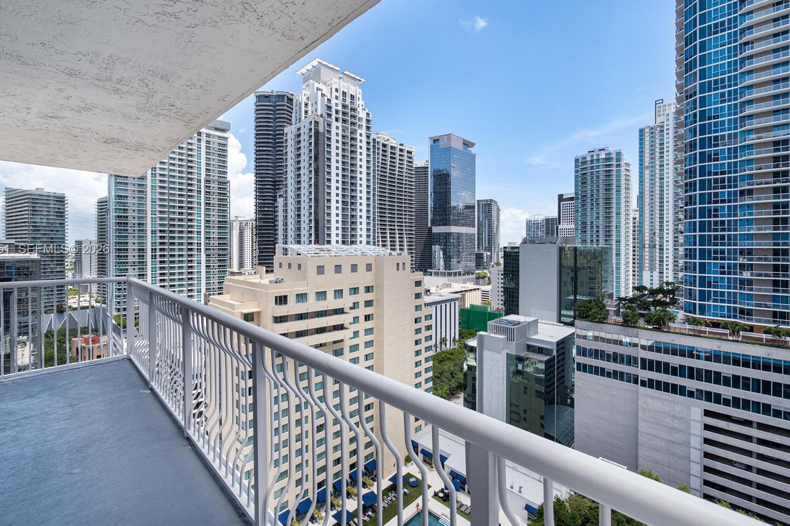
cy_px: 250
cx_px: 368
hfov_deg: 100.2
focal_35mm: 15
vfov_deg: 77.3
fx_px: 329
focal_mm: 7
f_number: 5.6
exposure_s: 1/200
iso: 100
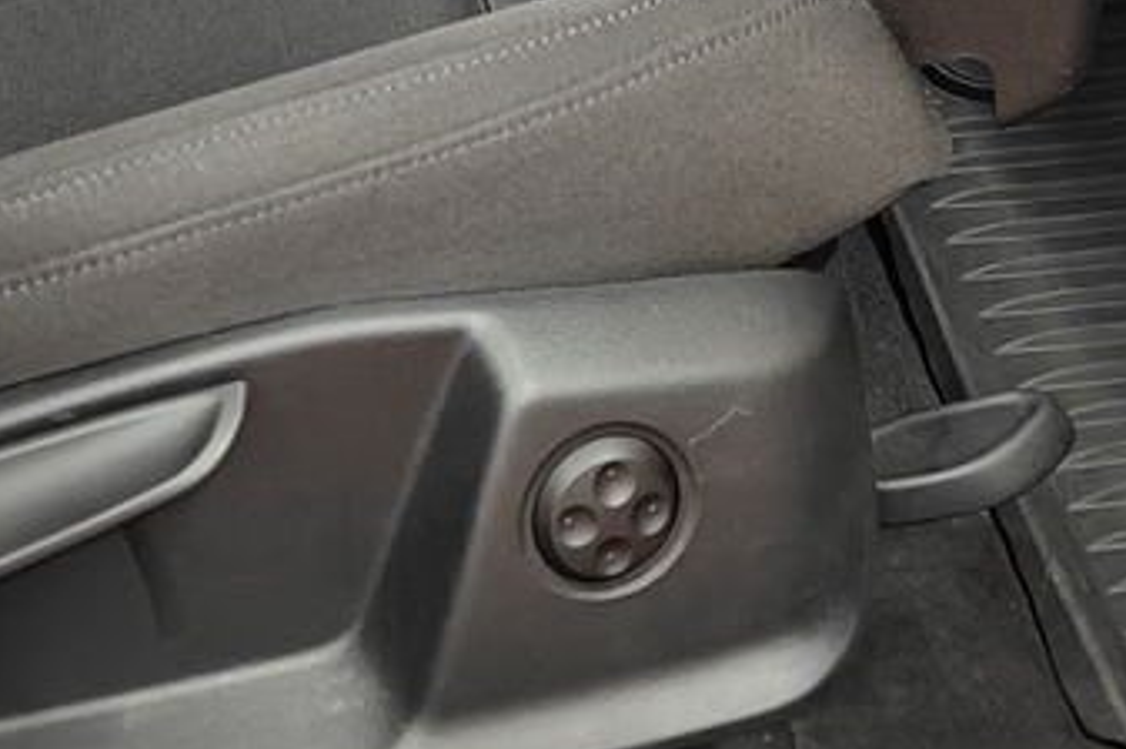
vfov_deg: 9.7
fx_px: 4031
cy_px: -833
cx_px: 551
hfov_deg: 15.9
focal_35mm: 129
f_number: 1.8
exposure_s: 1/50
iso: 160
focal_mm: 5.59
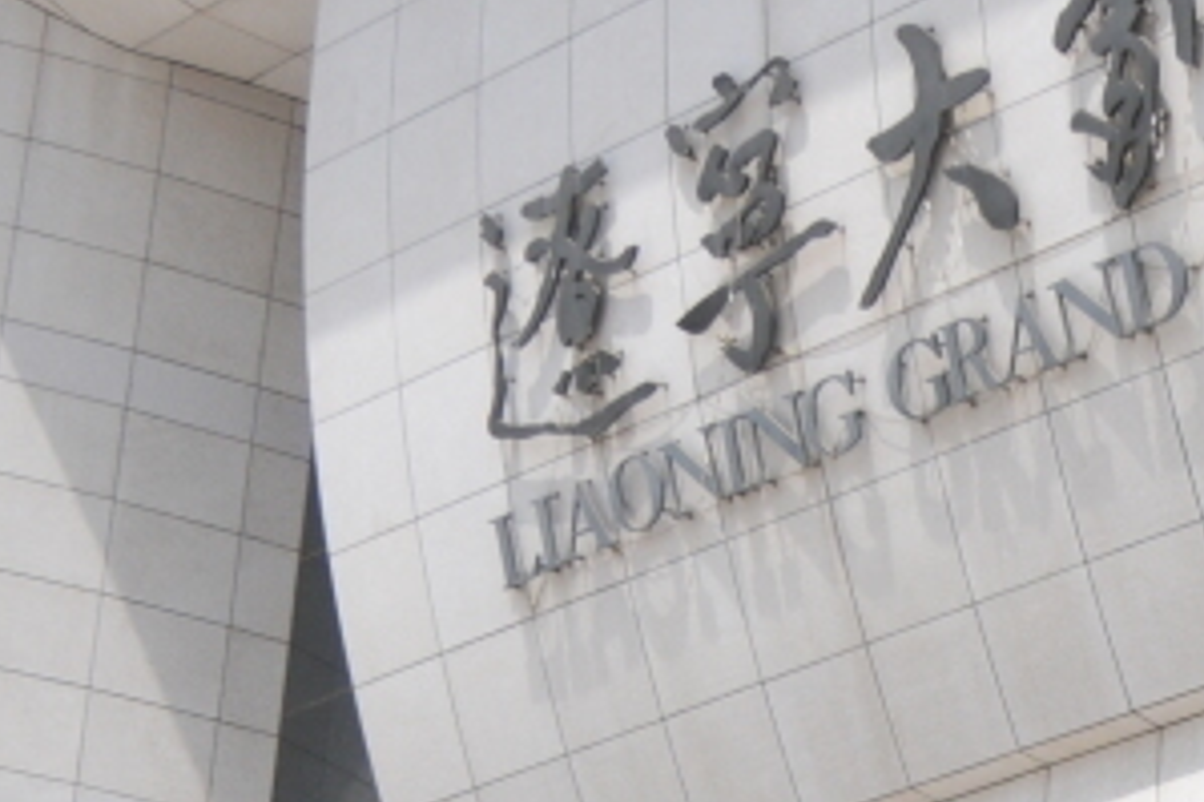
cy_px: 806
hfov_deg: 13.1
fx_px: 5147
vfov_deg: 8.8
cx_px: 1369
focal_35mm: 154
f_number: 4.5
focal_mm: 30
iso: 500
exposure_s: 1/4000
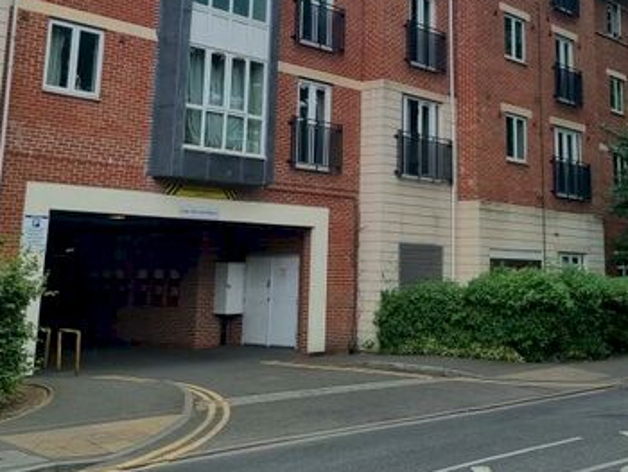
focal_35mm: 52
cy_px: 44
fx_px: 944
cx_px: 386
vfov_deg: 27.1
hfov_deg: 36.6
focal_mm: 5.4
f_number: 1.8
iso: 50
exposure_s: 1/2712
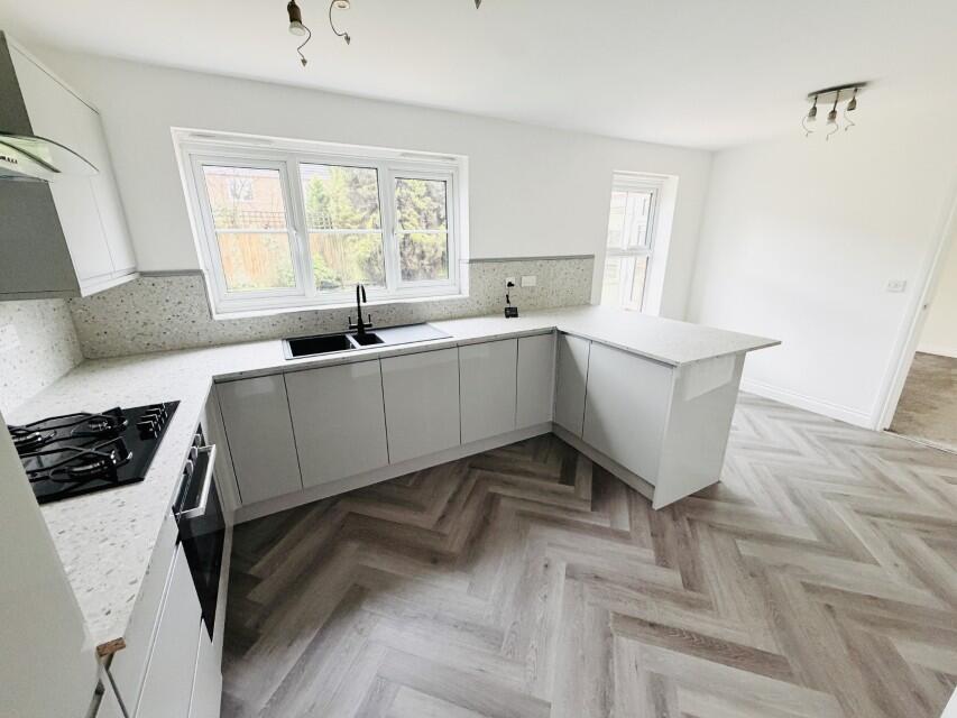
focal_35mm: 14
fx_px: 387
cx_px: 478
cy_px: 359
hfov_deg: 102.1
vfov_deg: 85.7
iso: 500
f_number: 2.2
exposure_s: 1/60
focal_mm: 2.22
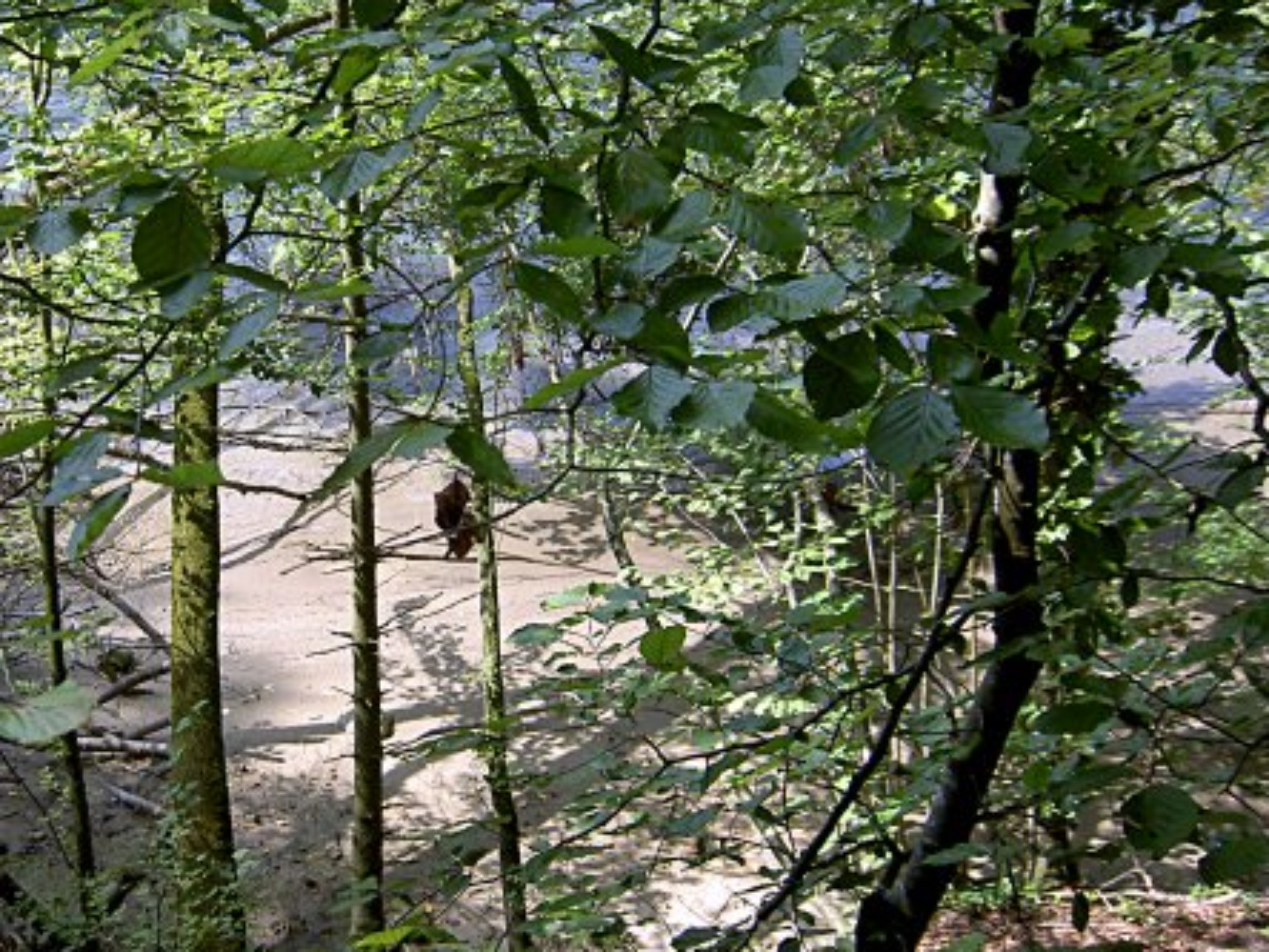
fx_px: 1796
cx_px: 366
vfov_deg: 29.7
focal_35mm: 49
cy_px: 455
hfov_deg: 38.2
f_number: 2.8
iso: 50
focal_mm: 5.6
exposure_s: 1/160
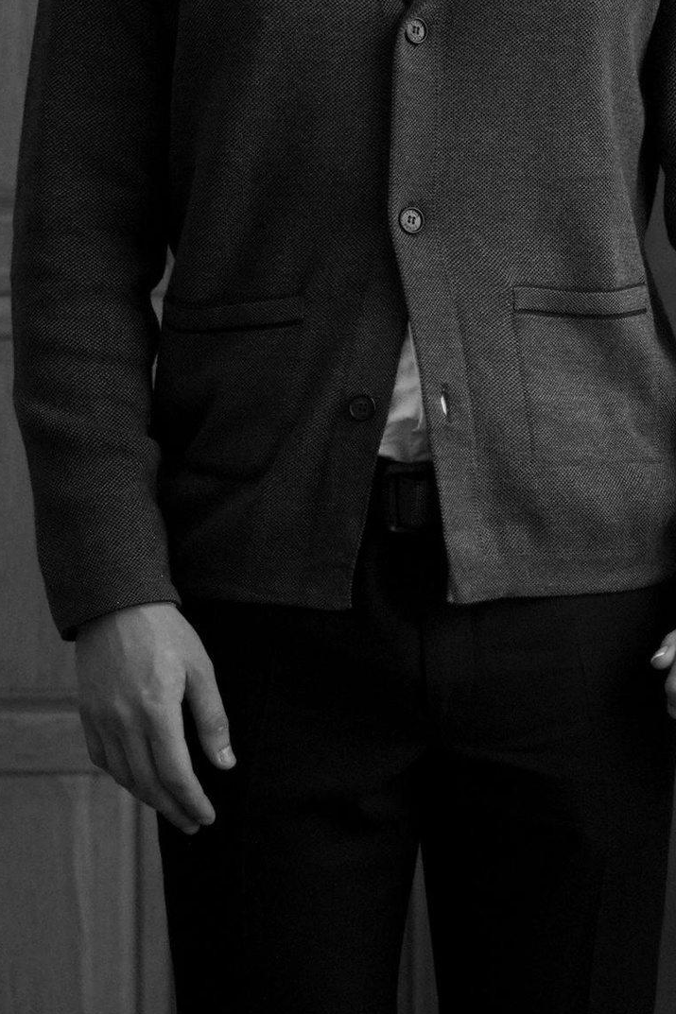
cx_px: 827
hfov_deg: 7.6
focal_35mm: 179
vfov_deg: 11.5
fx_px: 5043
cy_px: 389
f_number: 1.8
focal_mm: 50
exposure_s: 1/1600
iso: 1250
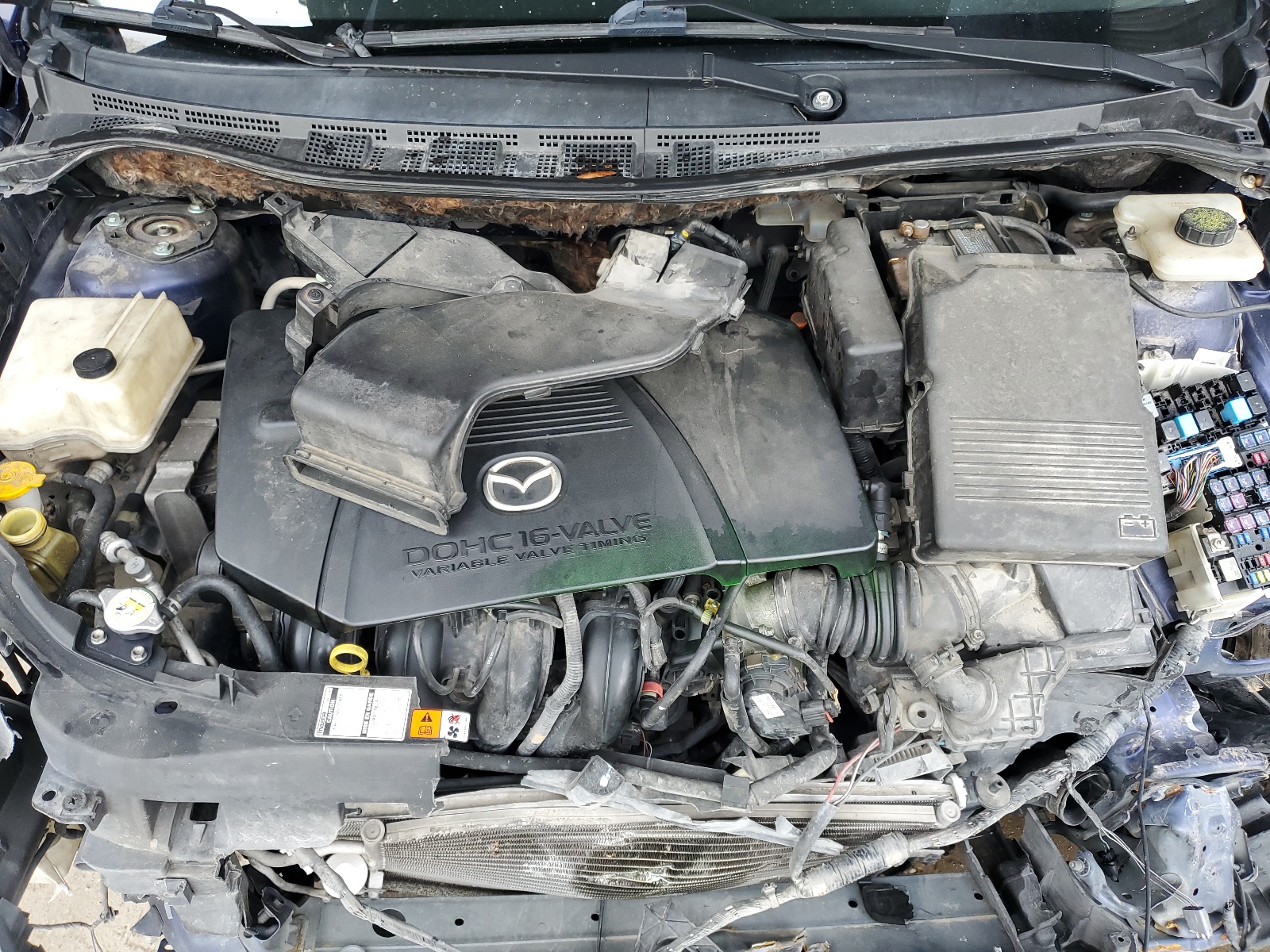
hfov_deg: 67.3
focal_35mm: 26
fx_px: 954
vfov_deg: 53.1
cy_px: 476
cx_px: 635
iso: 76
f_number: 1.5
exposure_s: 1/120
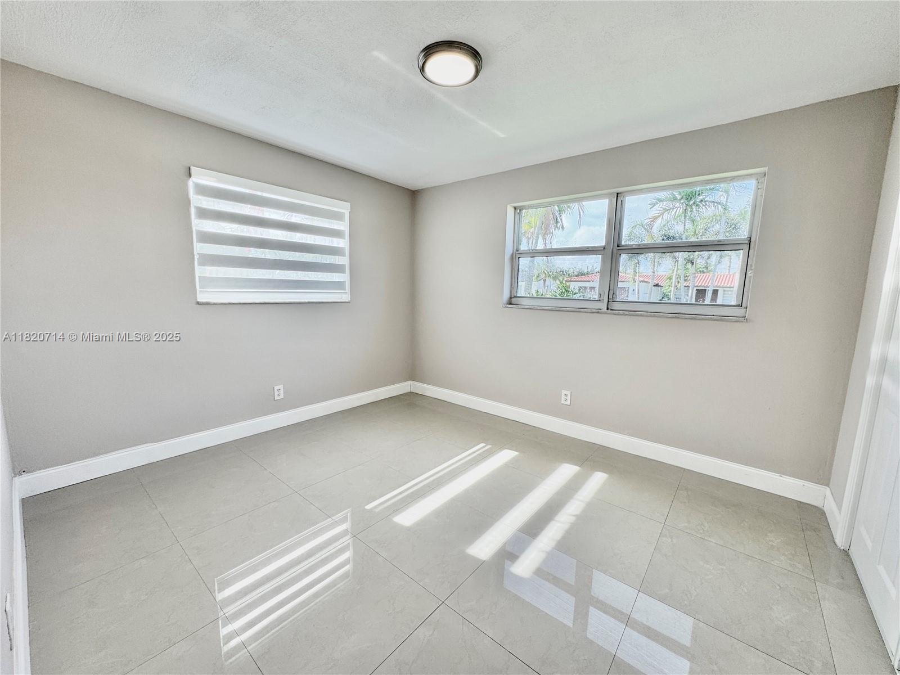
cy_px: 338
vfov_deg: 85.7
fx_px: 364
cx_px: 450
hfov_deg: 102.1
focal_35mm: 14
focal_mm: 2.22
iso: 40
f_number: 2.2
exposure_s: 1/122
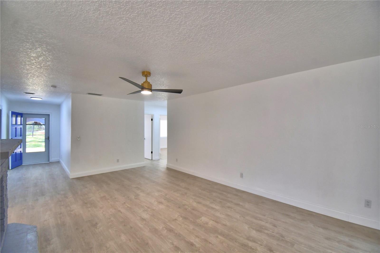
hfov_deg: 100.4
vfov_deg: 77.3
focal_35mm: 15
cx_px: 190
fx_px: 158
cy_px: 126
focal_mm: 10
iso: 400
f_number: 4.5
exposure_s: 1/100
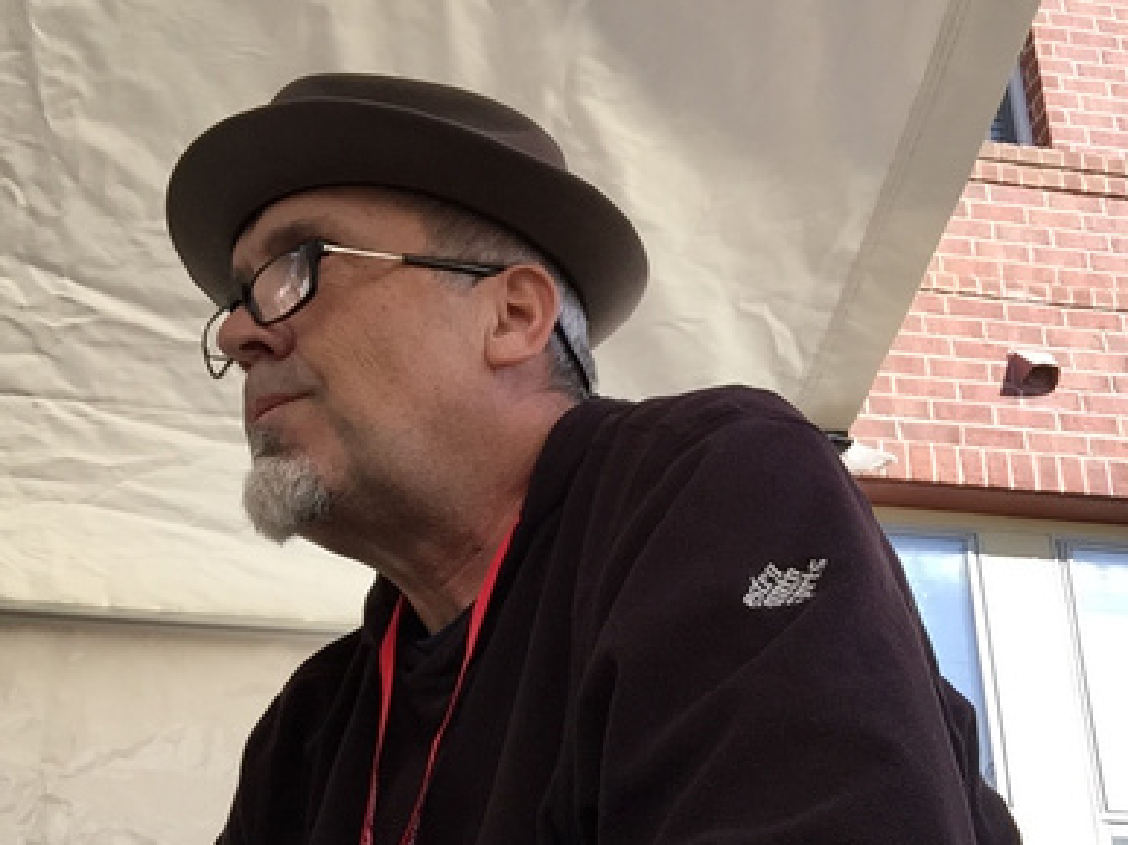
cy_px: 533
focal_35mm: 41
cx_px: 507
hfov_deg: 45.7
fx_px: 1336
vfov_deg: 34.9
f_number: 2.2
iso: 32
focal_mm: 2.65
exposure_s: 1/325
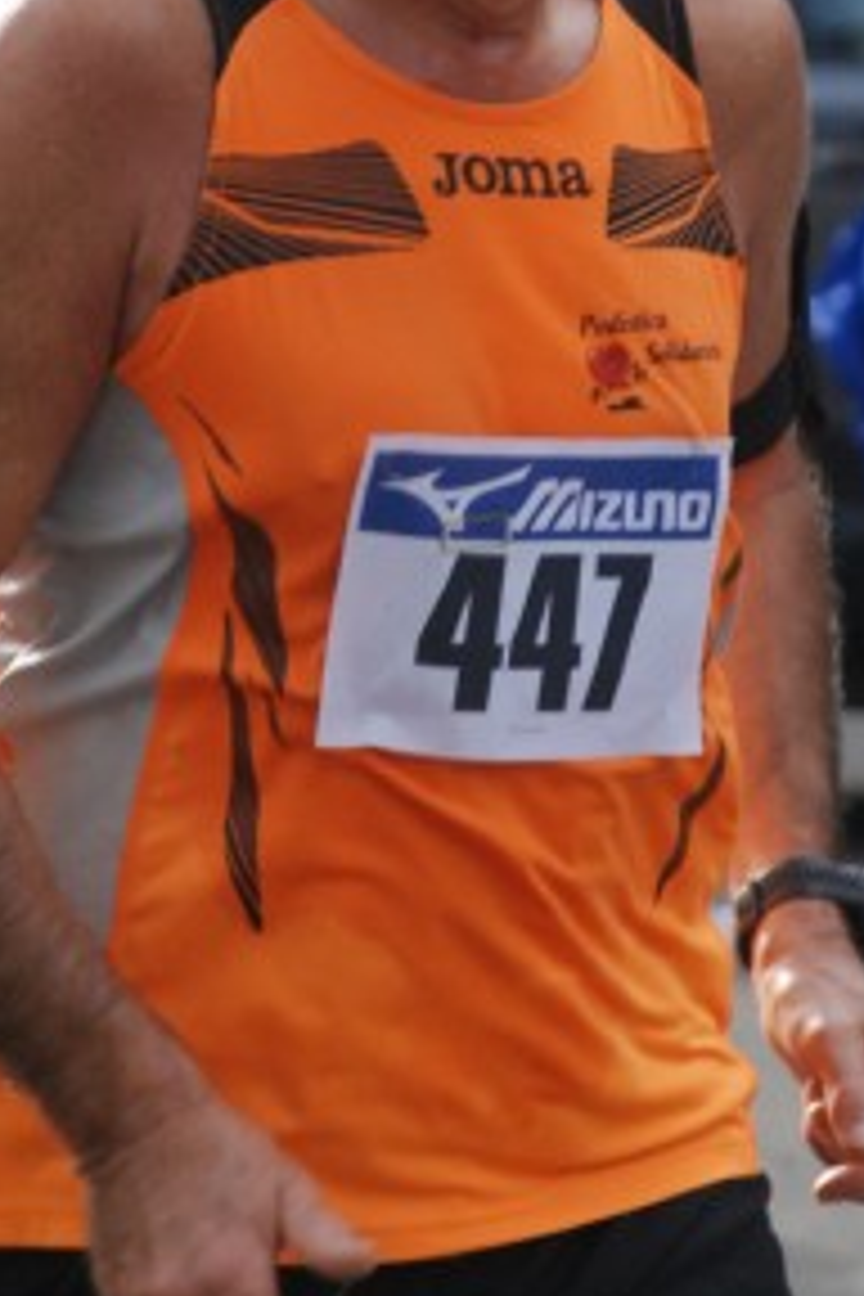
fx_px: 7883
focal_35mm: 219
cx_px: 529
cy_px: 369
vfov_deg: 9.4
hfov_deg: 6.3
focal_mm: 70
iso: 1000
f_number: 5.6
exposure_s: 1/640
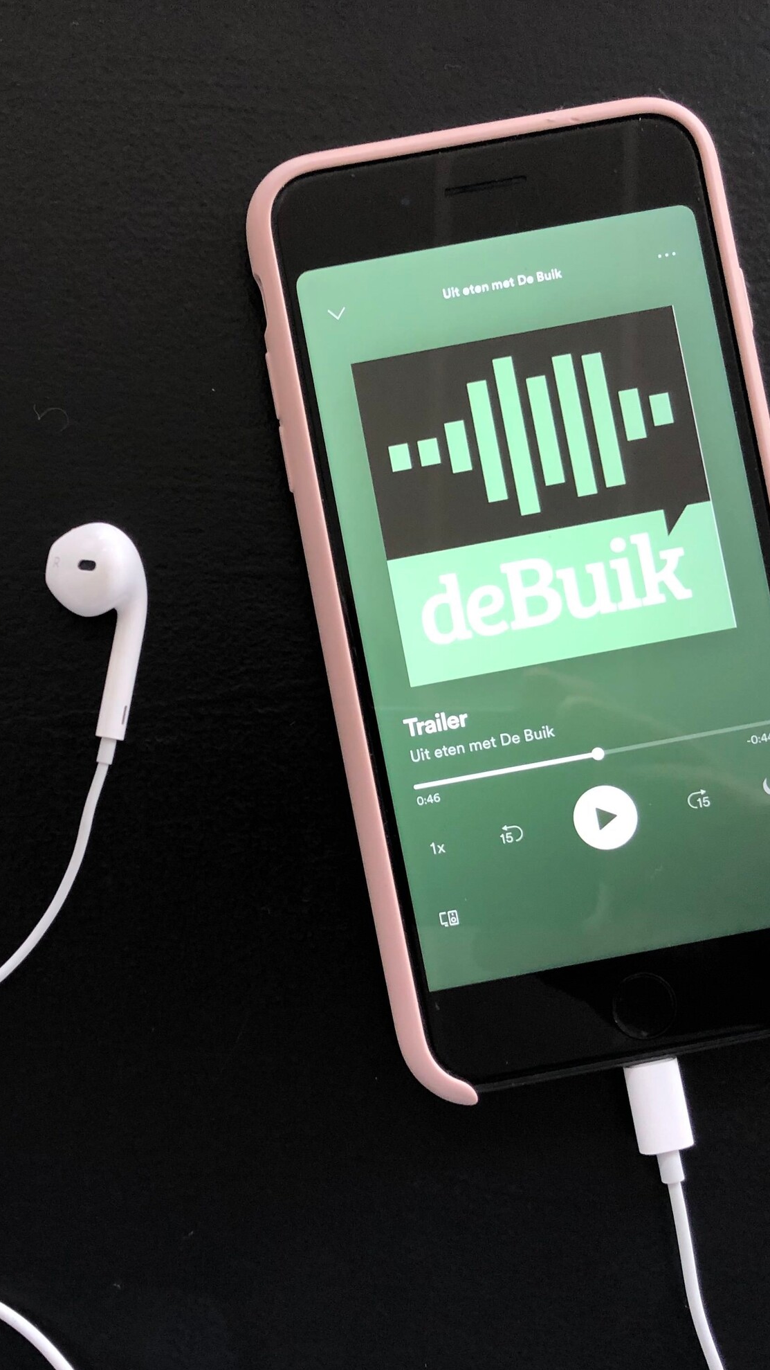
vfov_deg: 49.4
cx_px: 229
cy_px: 688
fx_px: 1488
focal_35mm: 41
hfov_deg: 28.7
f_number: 1.8
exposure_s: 1/20
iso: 40
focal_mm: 4
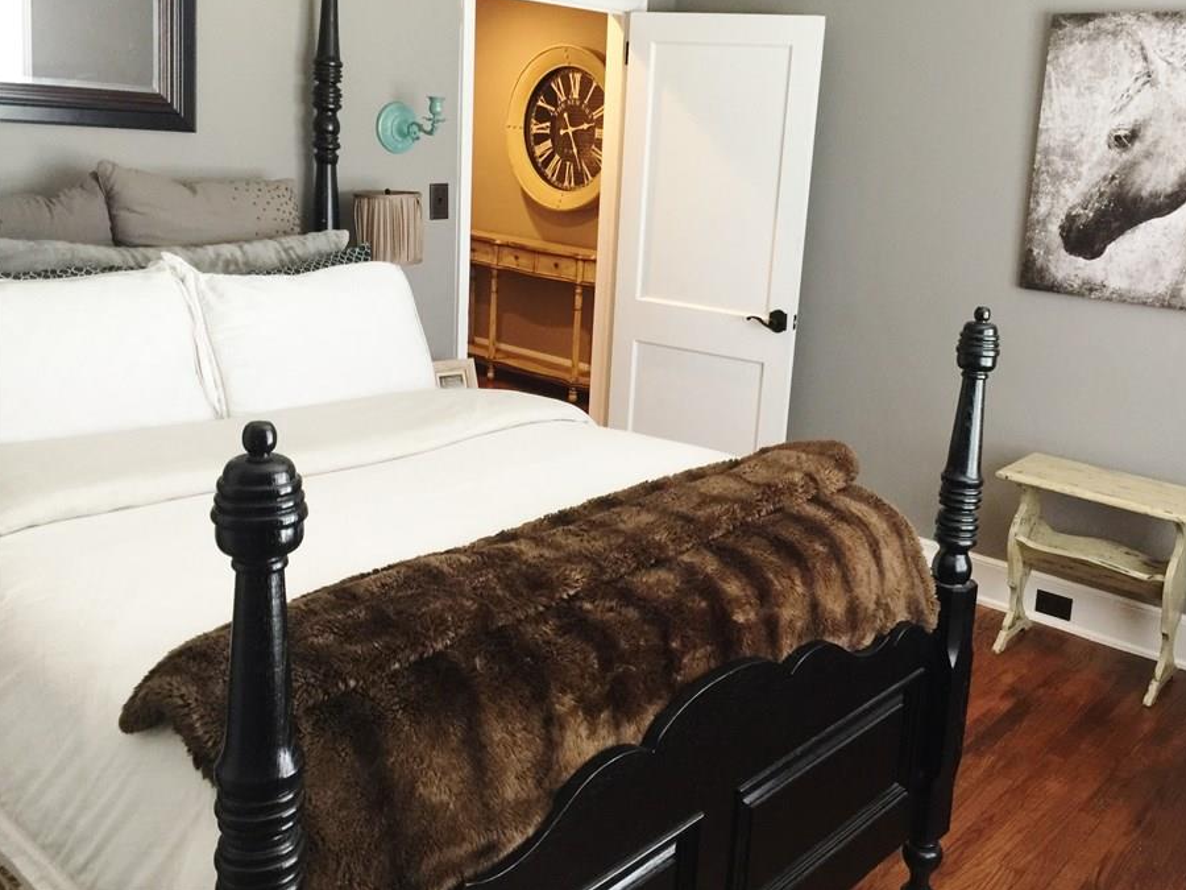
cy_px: 388
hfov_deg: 55.2
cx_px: 667
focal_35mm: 33
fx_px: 1131
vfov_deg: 42.9
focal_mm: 4.15
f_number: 2.2
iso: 100
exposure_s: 1/15
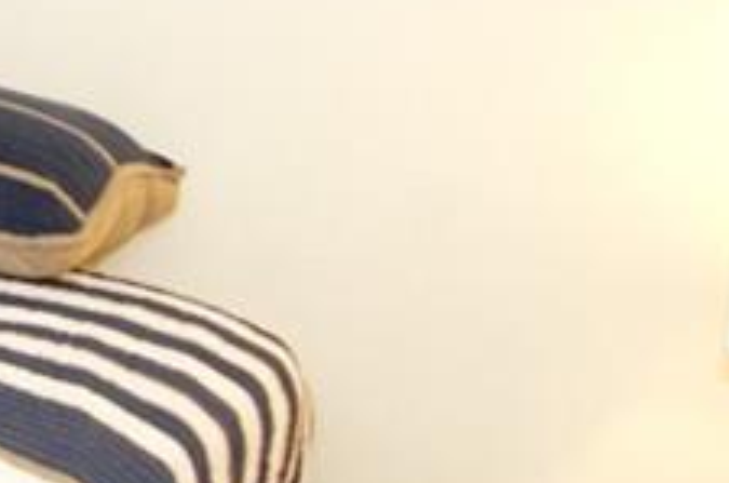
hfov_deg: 10.7
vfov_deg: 10.6
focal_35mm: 128
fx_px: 2586
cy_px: 21
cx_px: -1487
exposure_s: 1/60
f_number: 4
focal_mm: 12
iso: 1100
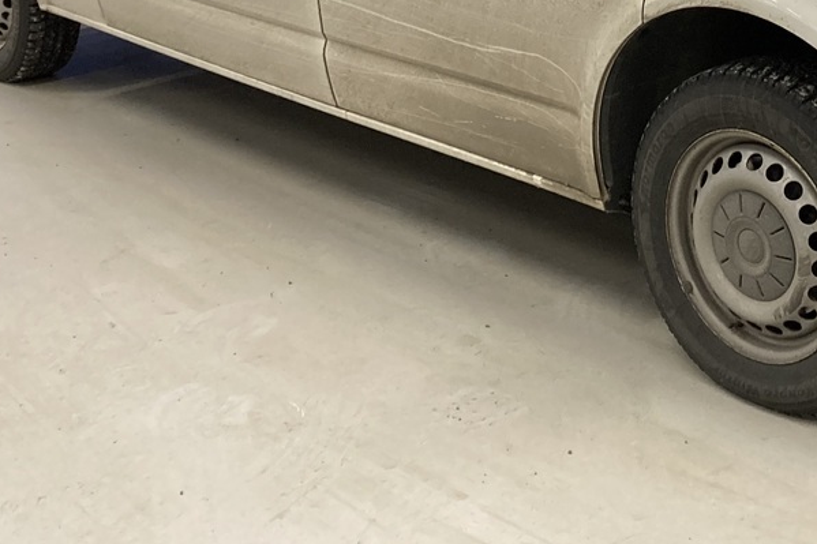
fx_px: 1588
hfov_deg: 28.1
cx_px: 689
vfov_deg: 18.2
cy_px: -160
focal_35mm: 70
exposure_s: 1/50
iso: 200
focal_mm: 3.99
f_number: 1.8
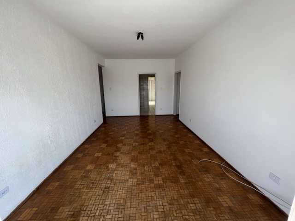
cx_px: 148
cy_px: 110
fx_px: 111
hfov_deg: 106.2
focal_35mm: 13
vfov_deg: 89.9
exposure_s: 1/99
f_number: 1.8
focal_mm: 1.57
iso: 32
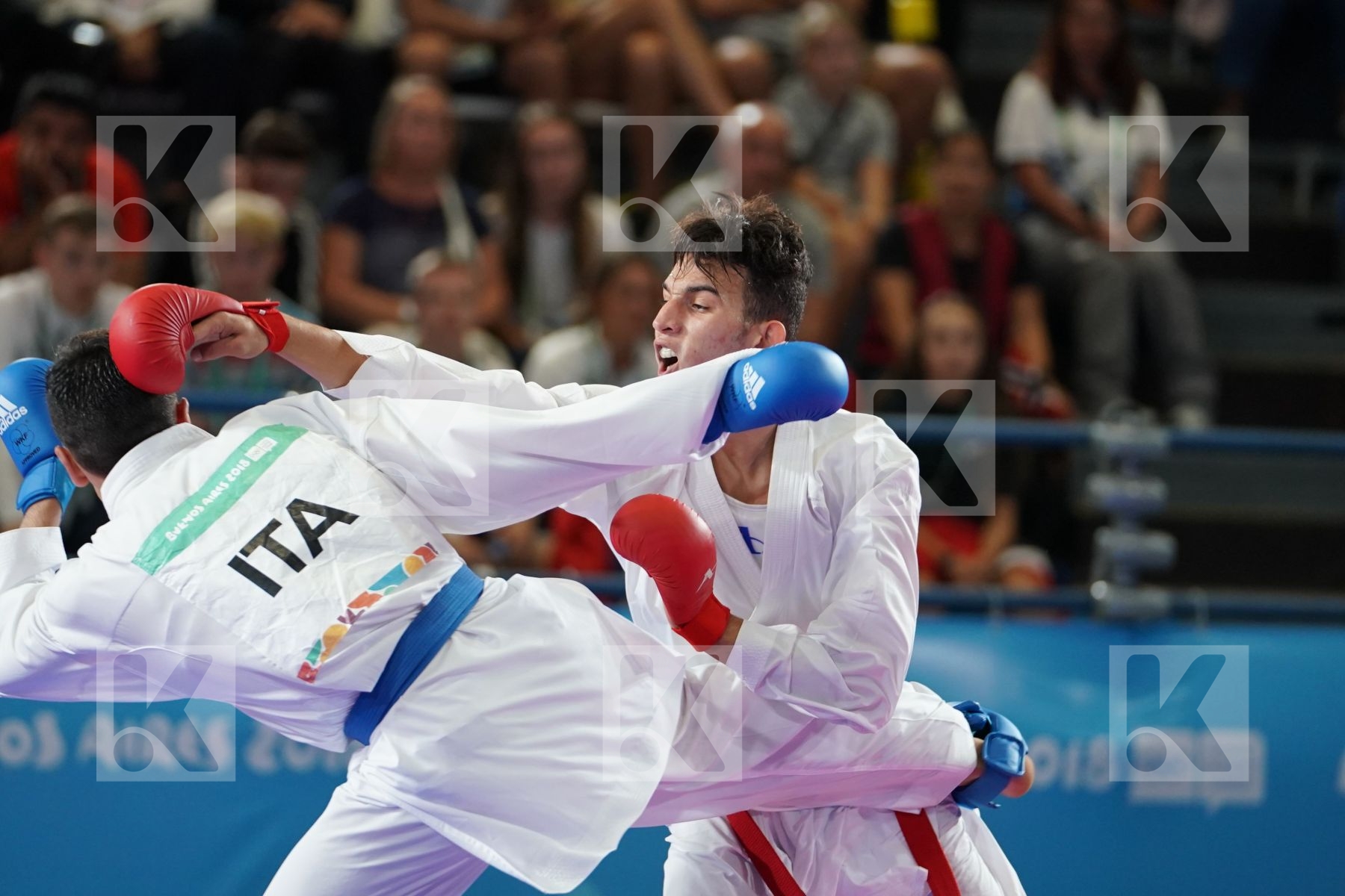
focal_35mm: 264
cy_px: 448
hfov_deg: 7.8
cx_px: 672
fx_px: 9863
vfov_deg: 5.2
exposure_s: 1/1000
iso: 1600
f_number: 2.8
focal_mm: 176
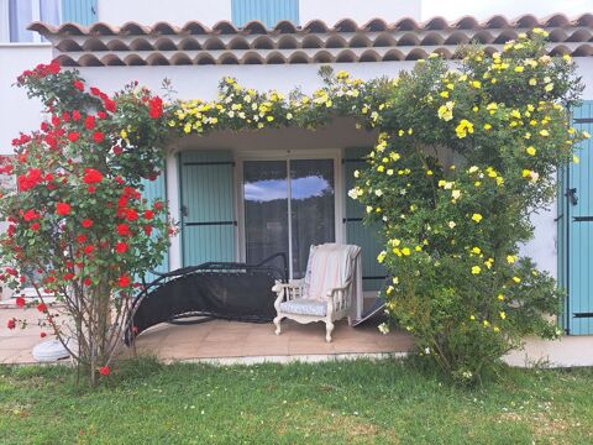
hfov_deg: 71.6
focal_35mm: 24
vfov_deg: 56.8
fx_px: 411
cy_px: 222
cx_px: 296
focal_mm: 5.23
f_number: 1.8
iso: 50
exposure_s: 1/487
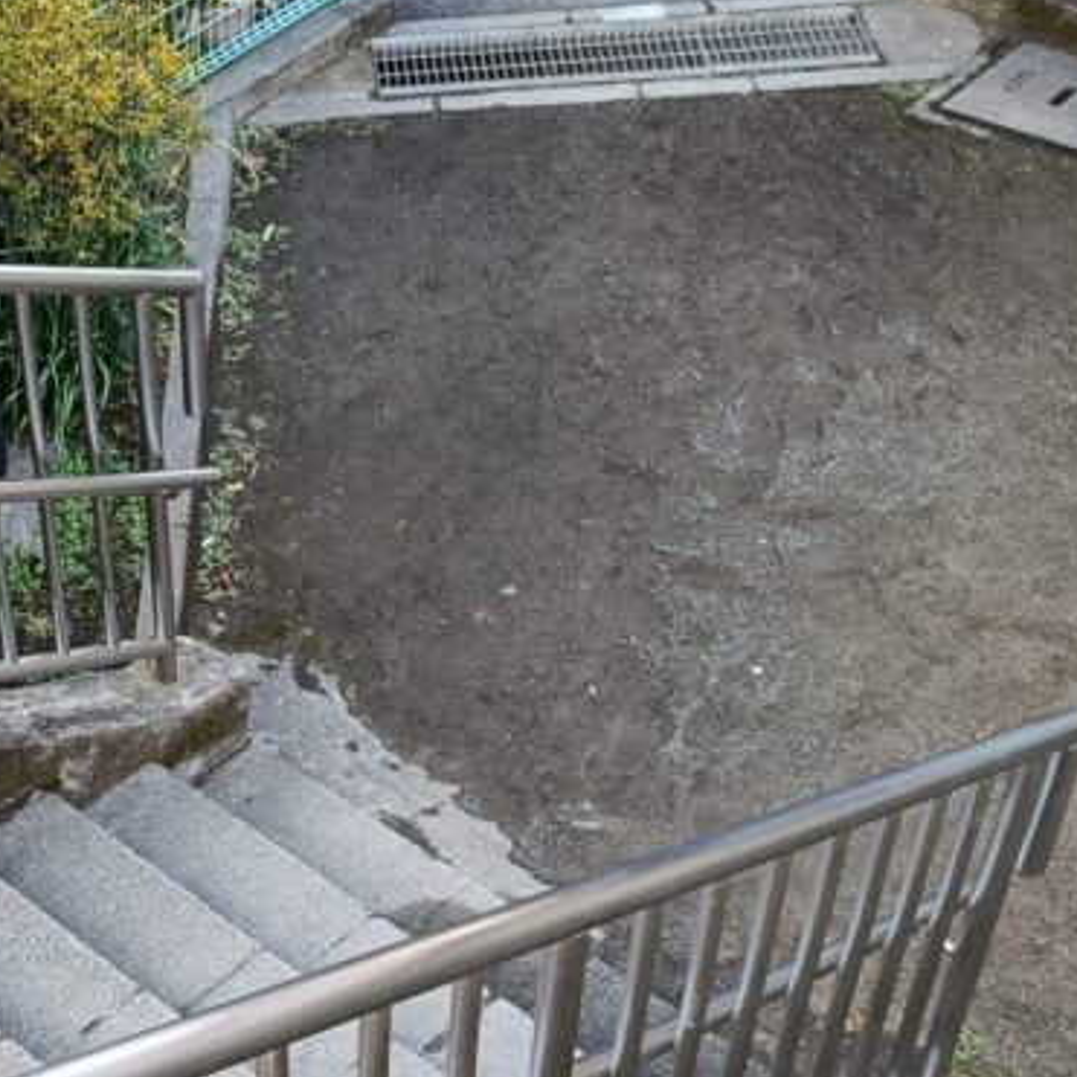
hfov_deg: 26.9
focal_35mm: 61
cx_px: 46
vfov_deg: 27.7
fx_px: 2147
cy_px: 822
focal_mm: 4.7
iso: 160
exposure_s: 1/99.9
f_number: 1.7
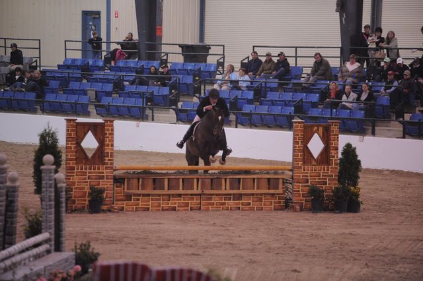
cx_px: 212
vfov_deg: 6.9
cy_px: 140
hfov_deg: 10.3
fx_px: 2349
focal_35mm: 200
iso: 5000
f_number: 2.8
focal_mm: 200
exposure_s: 1/400
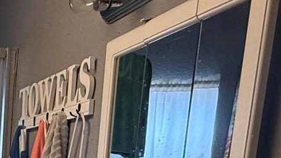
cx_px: -110
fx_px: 514
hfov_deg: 25.2
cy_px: 272
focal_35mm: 69
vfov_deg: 15.4
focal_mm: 2.22
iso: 200
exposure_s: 1/60
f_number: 2.2
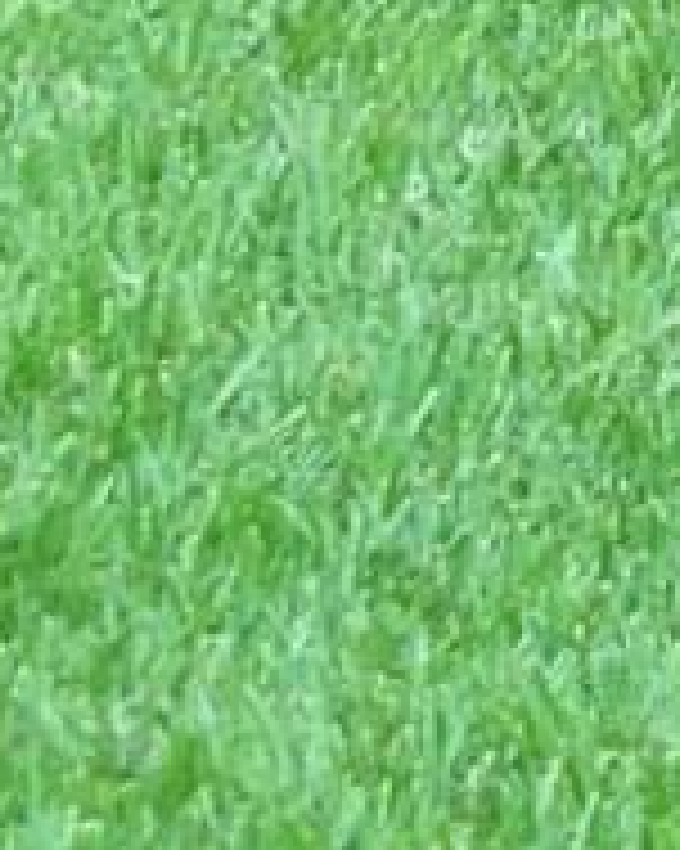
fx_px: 14578
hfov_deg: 2.6
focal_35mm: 579
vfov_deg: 3.3
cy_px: -1727
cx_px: 2679
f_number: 4.1
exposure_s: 1/200
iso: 80
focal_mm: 12.3
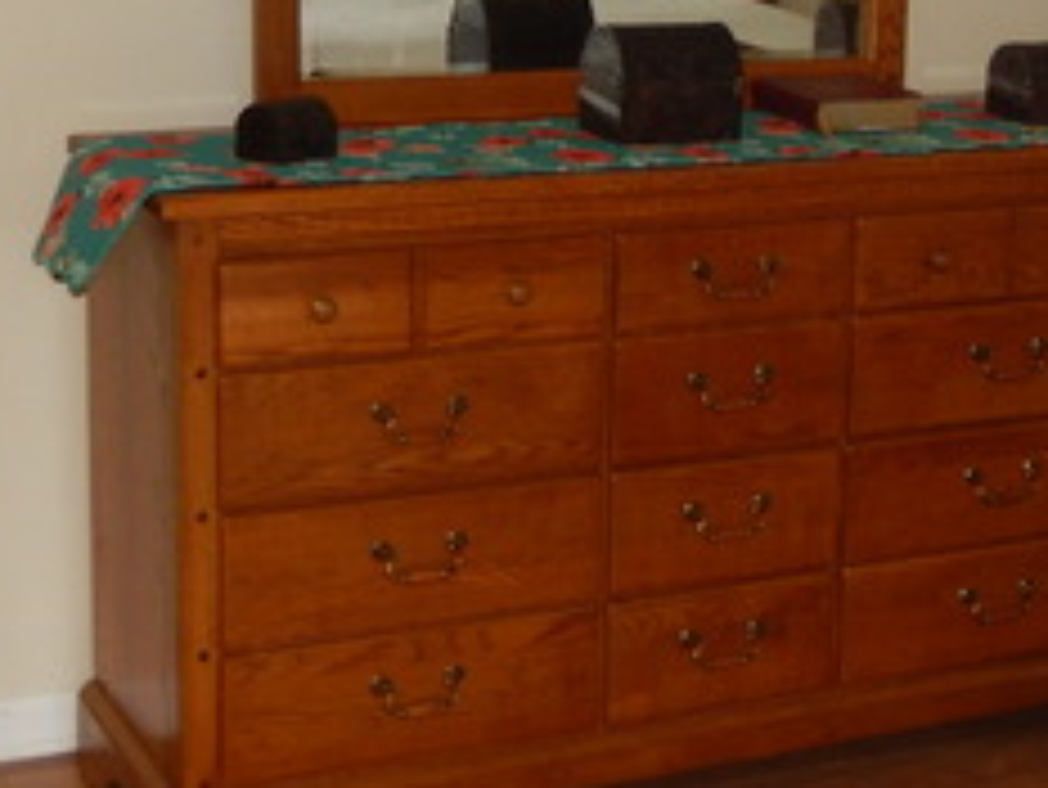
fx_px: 2514
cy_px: 203
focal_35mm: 83
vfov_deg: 17.7
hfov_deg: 23.3
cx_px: 812
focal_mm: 4.5
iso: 220
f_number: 3.4
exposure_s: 1/30
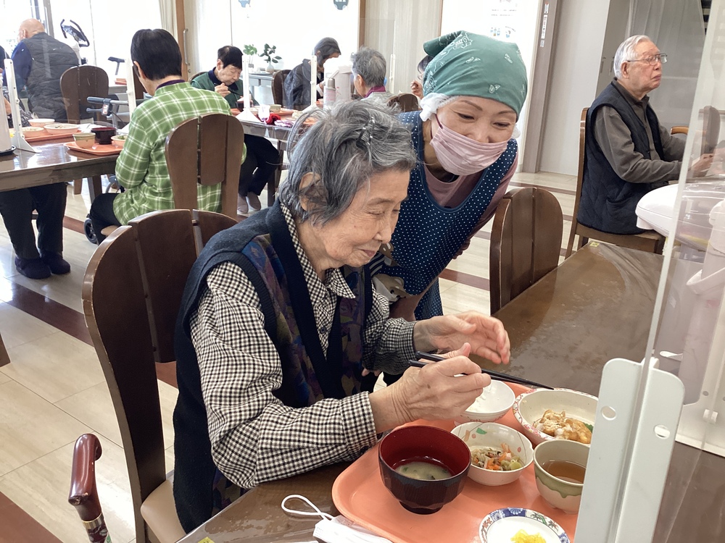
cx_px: 362
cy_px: 272
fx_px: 649
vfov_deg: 45.4
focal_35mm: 31
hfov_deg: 58.4
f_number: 2.4
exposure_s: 1/60
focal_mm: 3.3
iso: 100
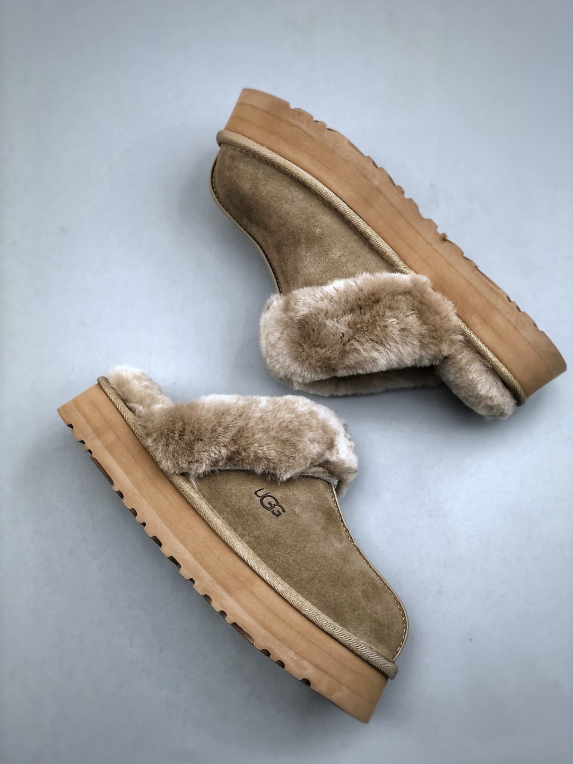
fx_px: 1258
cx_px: 286
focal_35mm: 57
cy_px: 382
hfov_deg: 25.7
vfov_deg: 33.8
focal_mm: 6.6
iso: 25
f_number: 2.8
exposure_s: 1/50
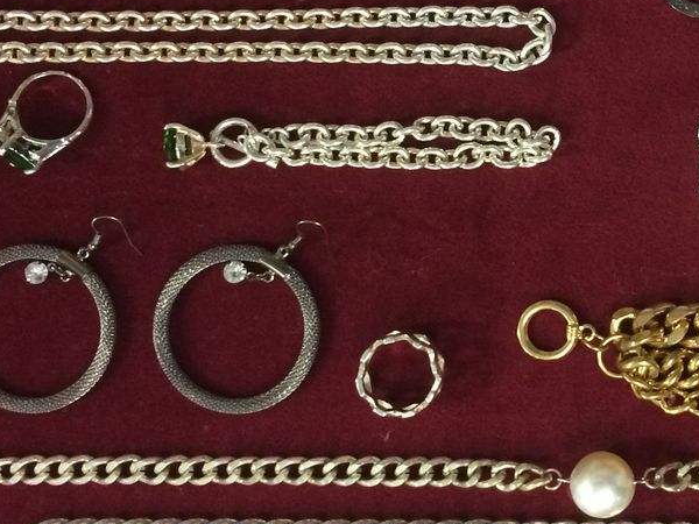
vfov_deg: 24.8
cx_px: 525
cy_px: 97
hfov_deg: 32.6
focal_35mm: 58
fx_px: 1171
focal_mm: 4.15
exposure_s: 1/30
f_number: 2.2
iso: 250
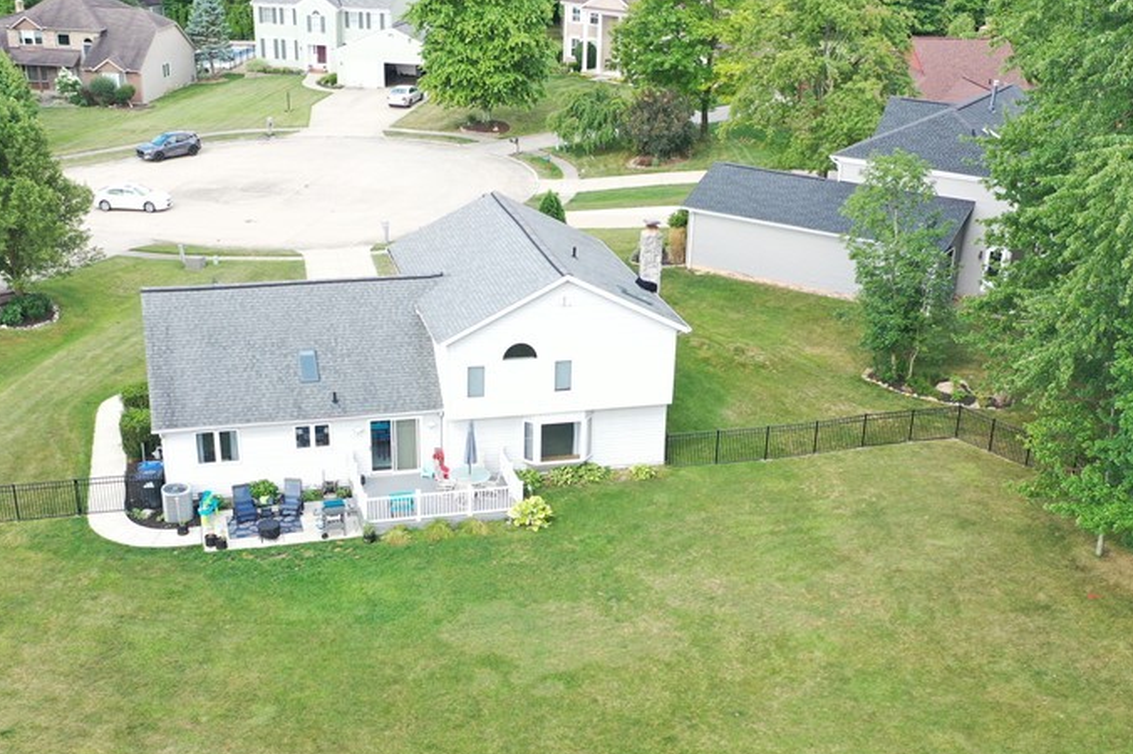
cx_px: 550
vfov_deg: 29.6
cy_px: 498
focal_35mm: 45
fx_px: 1415
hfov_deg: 43.6
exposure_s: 1/120
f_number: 4
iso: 100
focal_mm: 10.26
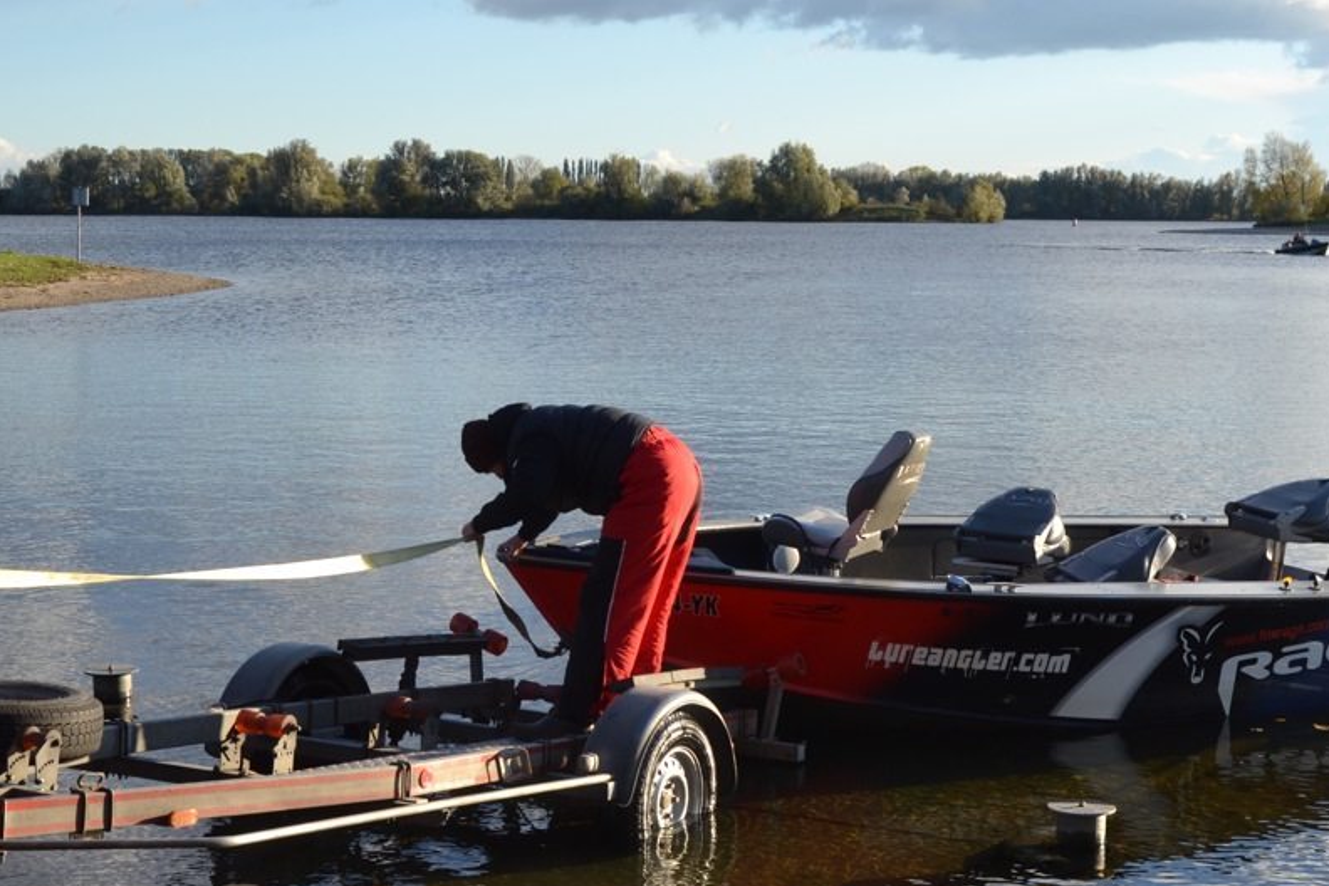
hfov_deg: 31.9
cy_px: 499
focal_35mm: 63
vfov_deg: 21.6
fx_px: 2326
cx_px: 641
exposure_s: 1/200
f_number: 7.1
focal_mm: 26
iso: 100
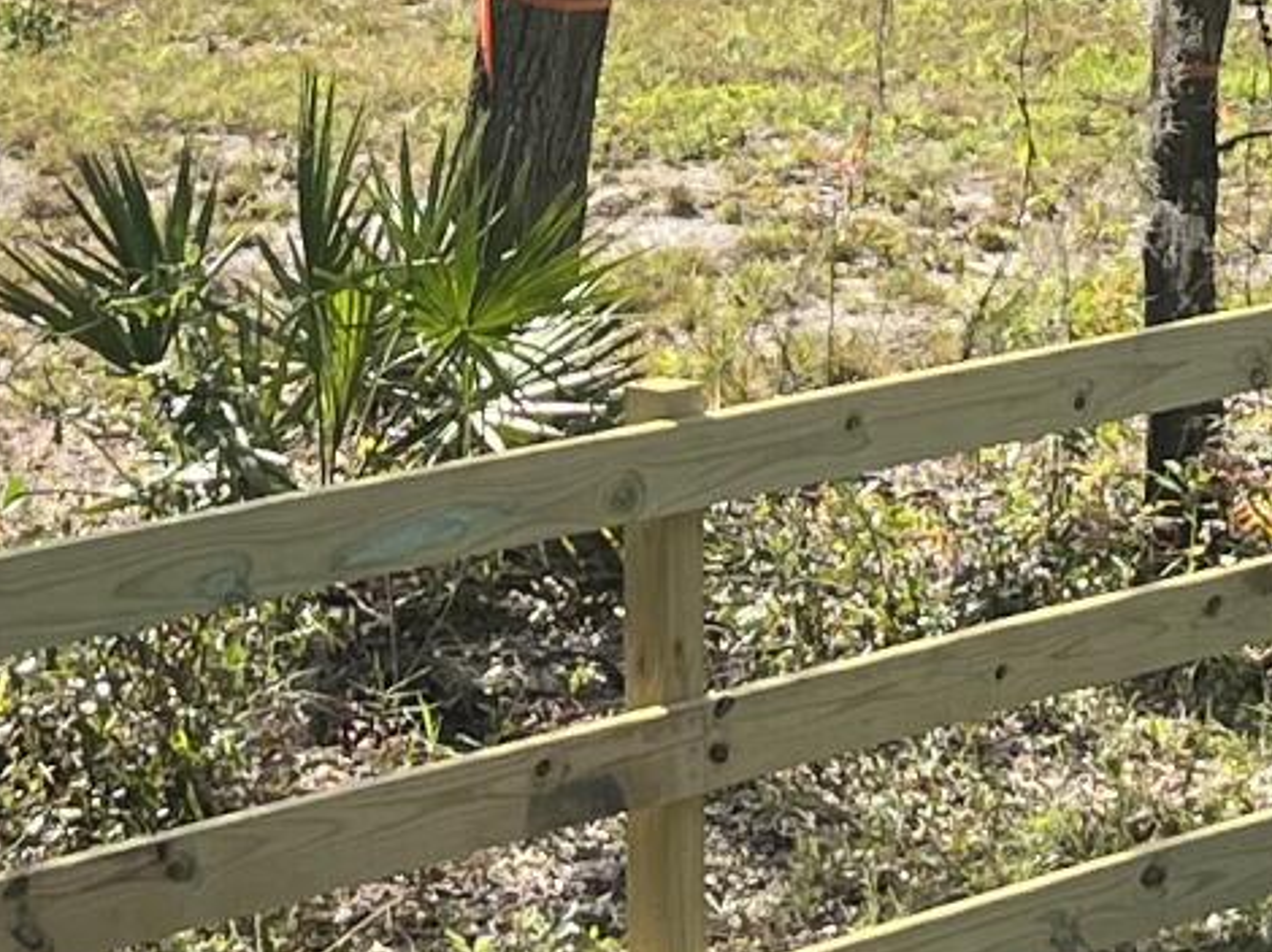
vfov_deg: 8.8
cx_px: 390
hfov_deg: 11.9
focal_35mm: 166
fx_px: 6097
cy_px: -303
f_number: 1.6
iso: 50
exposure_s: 1/1558
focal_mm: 5.1
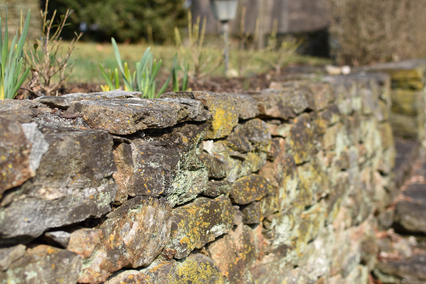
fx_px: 705
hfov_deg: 33.6
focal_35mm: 60
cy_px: 161
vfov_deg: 22.8
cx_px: 208
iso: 100
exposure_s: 1/1000
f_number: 2.5
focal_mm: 35
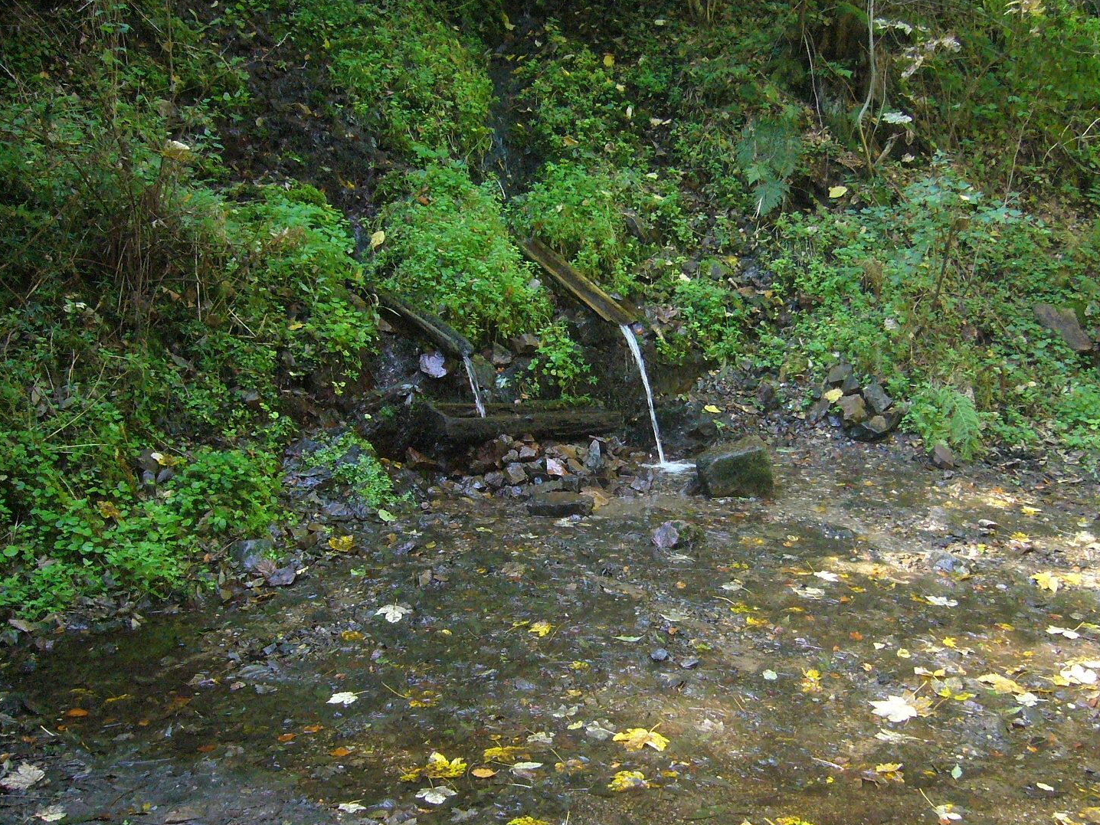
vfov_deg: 36.8
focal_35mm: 39
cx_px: 611
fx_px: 1239
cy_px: 456
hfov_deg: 47.8
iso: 400
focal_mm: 5.8
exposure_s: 1/60
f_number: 2.8
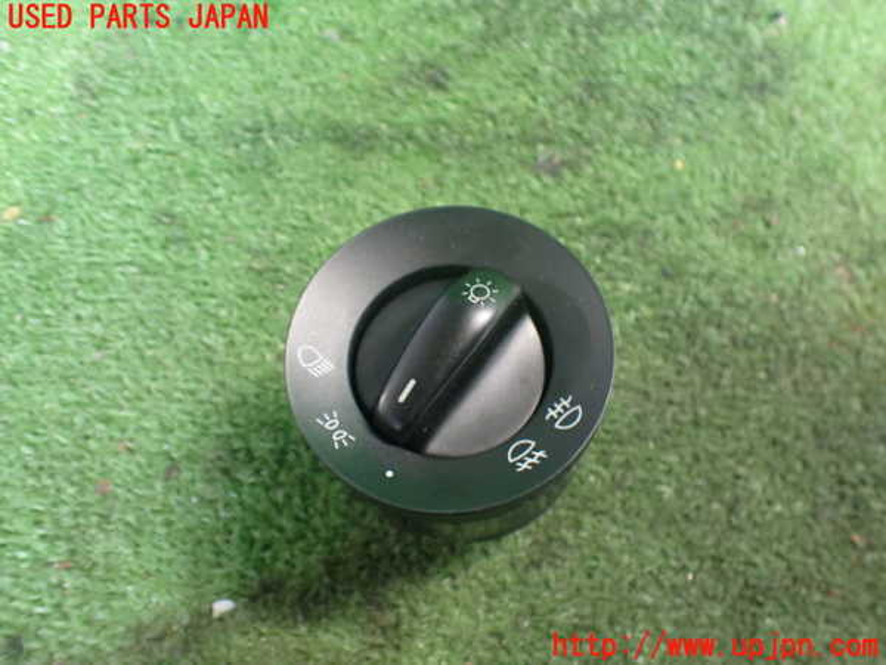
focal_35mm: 30
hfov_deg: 60.0
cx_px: 443
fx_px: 768
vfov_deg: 46.8
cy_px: 332
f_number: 2.3
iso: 1000
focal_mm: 5.4
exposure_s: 1/30
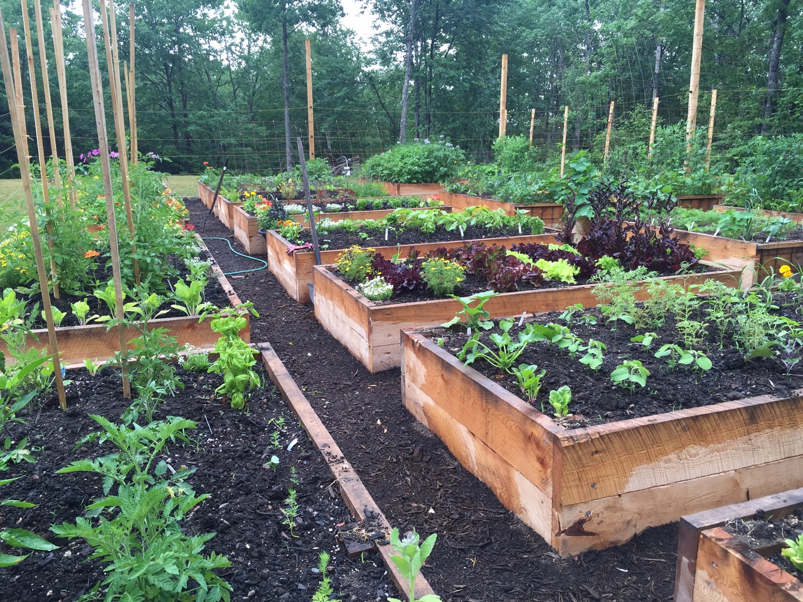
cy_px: 301
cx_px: 402
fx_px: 673
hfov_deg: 61.7
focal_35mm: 29
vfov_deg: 48.2
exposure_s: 1/120
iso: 40
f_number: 2.2
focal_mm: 4.15
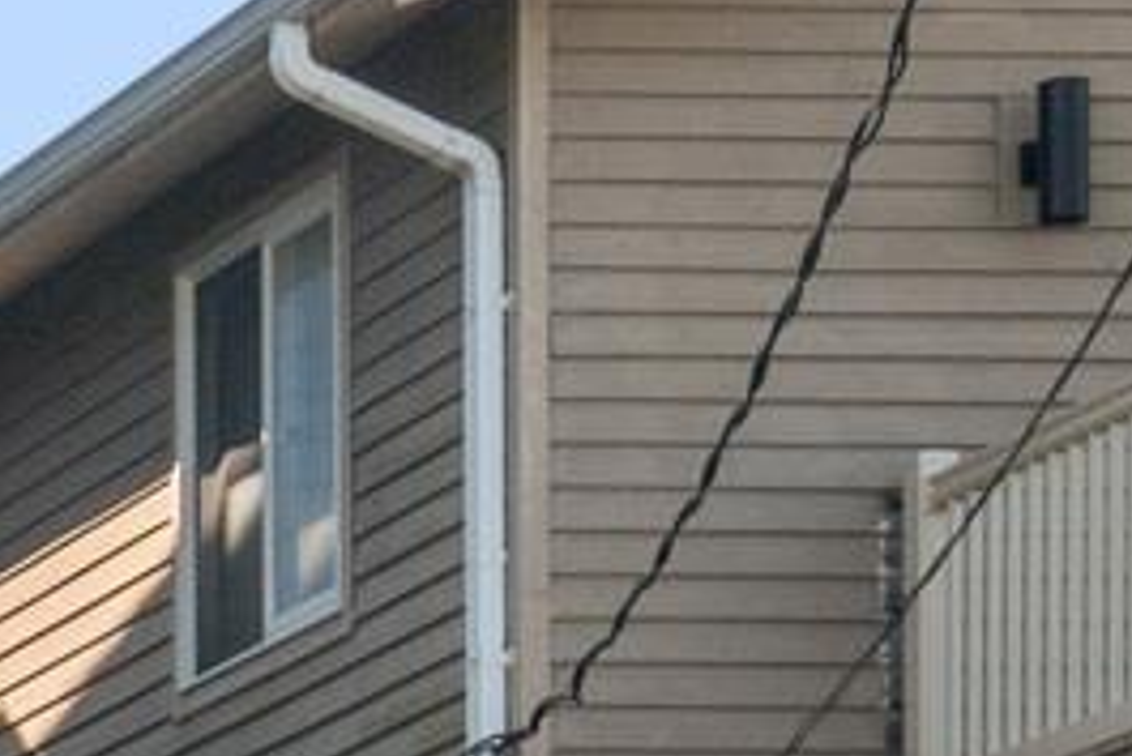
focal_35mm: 270
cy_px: 908
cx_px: -2807
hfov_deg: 6.6
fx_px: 8494
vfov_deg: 5.1
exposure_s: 1/80
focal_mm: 35
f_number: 16
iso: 250
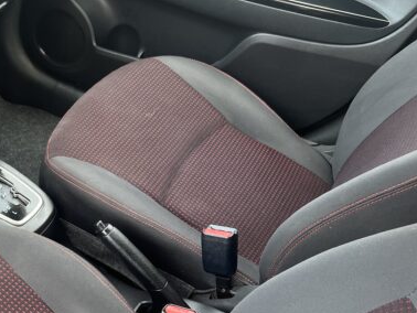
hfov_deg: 31.6
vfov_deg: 26.5
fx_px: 663
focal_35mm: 55
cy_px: 206
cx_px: -23
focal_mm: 5.1
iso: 100
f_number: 1.6
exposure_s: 1/121
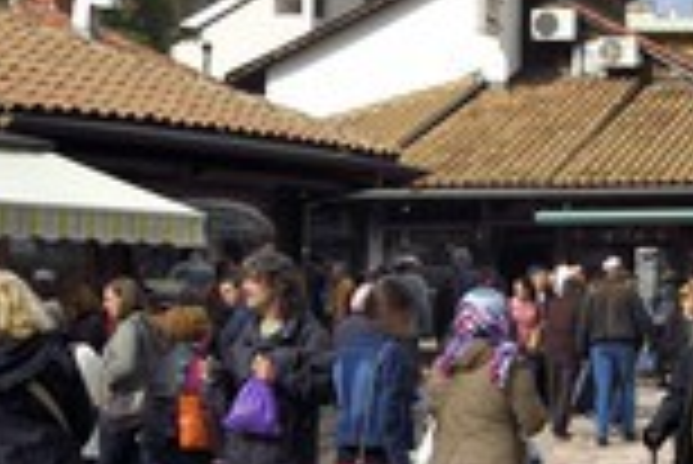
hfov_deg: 21.8
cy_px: 171
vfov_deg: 15.7
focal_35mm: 87
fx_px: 1676
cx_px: 814
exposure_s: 1/250
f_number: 11
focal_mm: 32
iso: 200
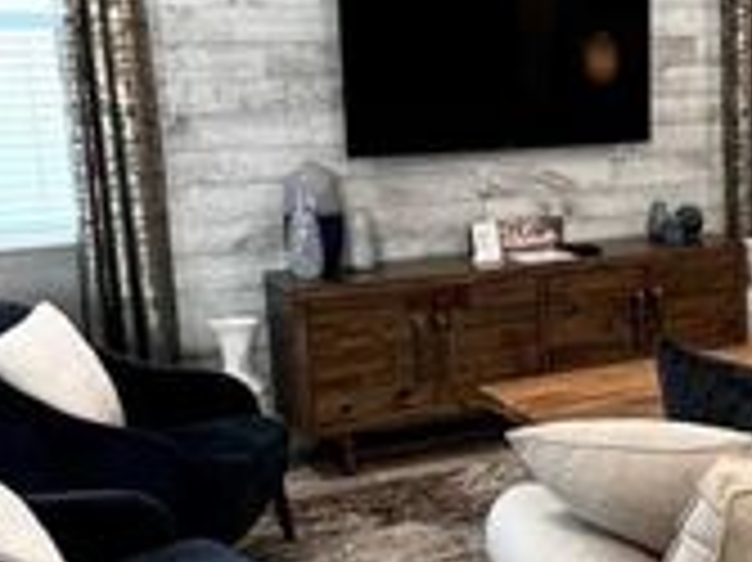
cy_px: 283
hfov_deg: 32.6
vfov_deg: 26.5
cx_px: 718
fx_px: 1194
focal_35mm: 55
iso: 160
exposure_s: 1/60
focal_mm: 1.57
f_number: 1.8
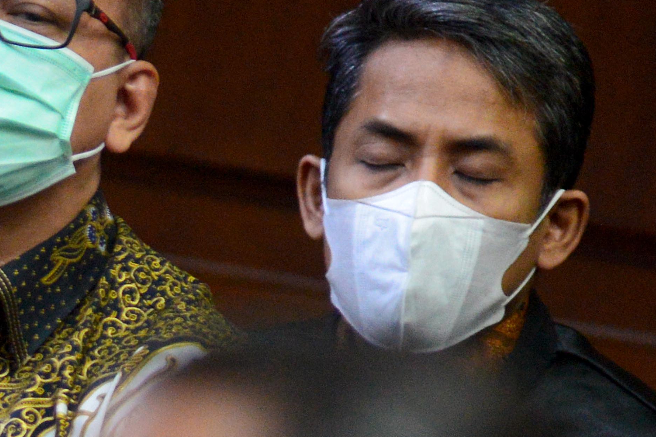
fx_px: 10877
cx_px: 185
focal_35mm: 597
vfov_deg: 2.3
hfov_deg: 3.5
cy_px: 501
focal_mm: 185
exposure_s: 1/60
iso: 3200
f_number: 2.8
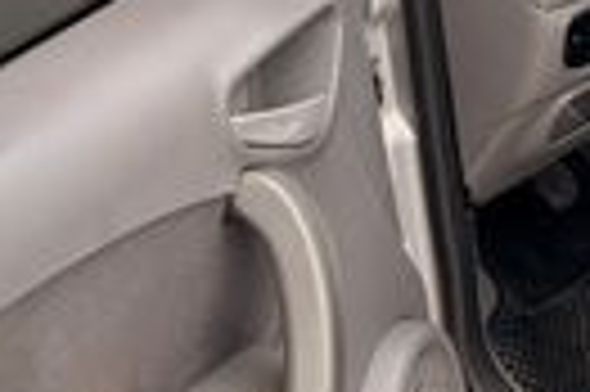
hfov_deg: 19.5
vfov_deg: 15.0
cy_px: 32
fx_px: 1473
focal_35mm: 90
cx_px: 910
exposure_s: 1/193
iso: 160
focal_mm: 6.76
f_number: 1.78
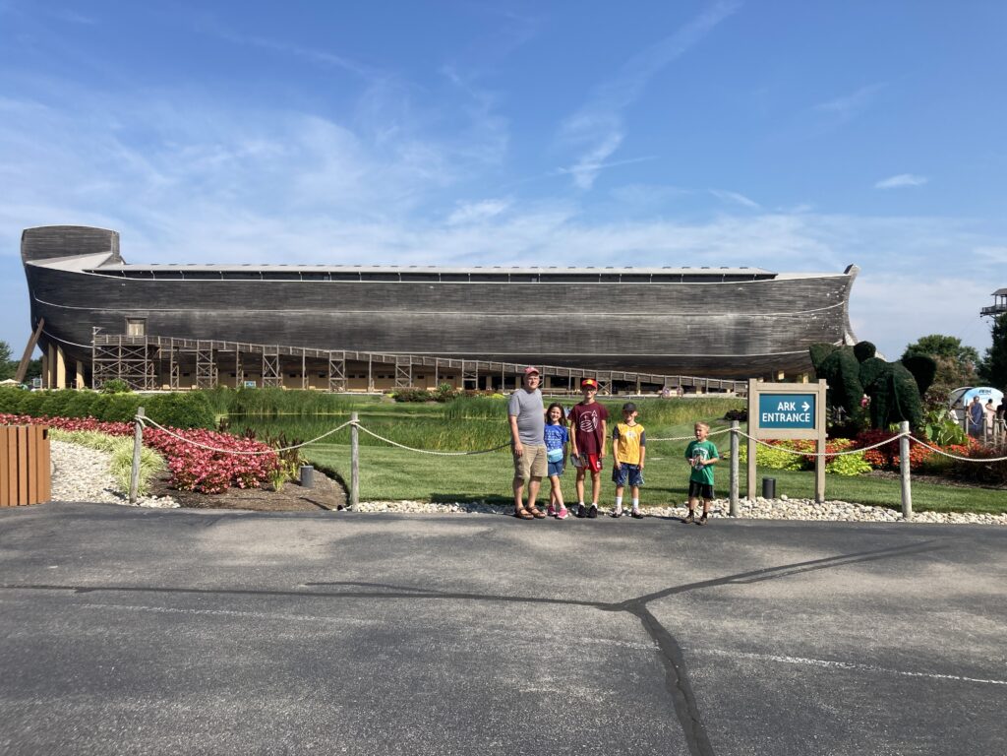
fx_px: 815
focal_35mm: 28
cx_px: 504
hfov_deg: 63.4
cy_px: 378
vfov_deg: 49.7
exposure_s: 1/1869
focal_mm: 3.99
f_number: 1.8
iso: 20
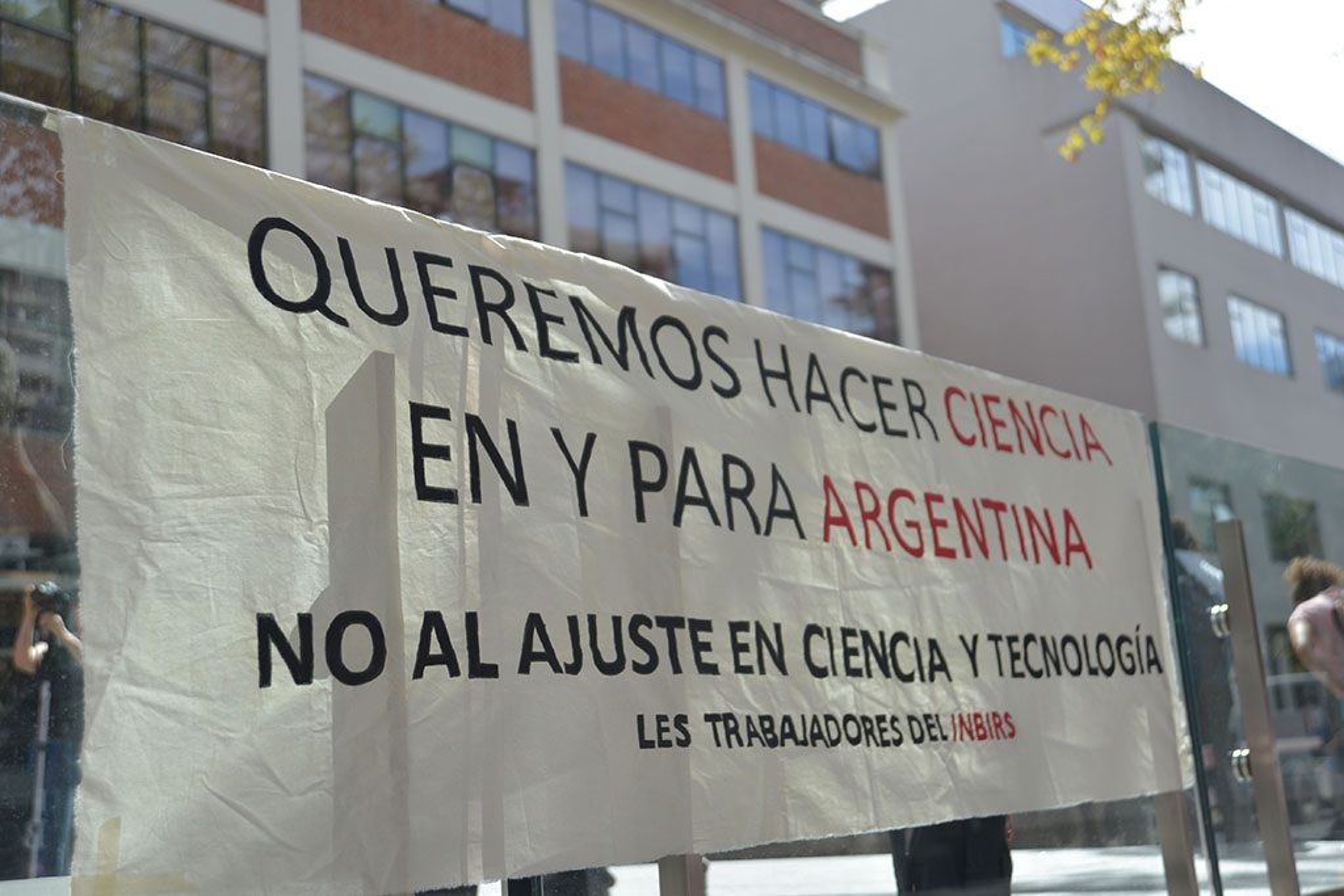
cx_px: 672
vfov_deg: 29.9
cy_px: 448
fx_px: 1680
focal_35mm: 45
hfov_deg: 43.6
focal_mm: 45
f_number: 4
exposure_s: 1/2500
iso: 320
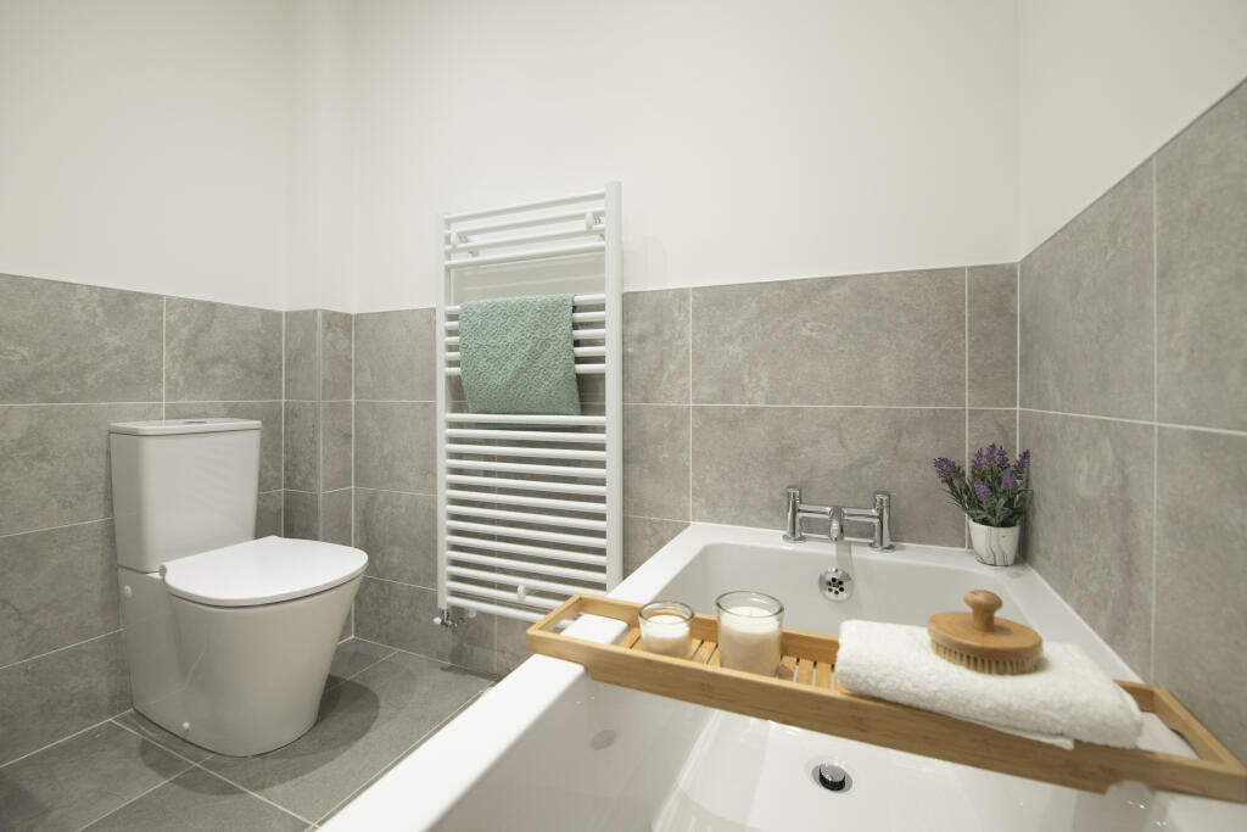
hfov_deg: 104.2
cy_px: 416
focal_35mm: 14
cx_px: 624
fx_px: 485
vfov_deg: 81.2
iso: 500
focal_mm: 14
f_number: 5.6
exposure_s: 1/50
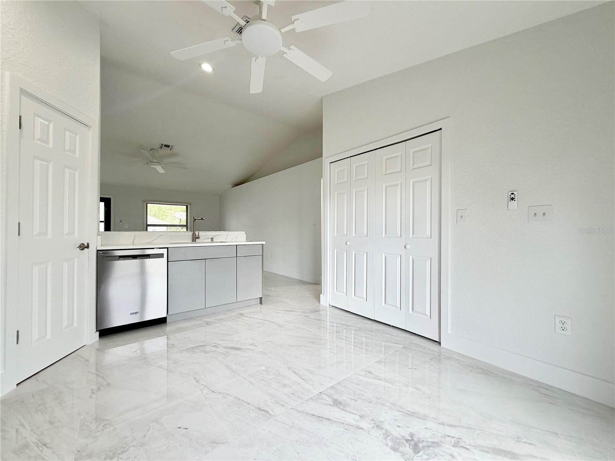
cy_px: 230
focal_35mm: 14
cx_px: 308
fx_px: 249
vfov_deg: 85.7
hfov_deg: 102.1
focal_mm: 2.22
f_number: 2.2
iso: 80
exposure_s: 1/120
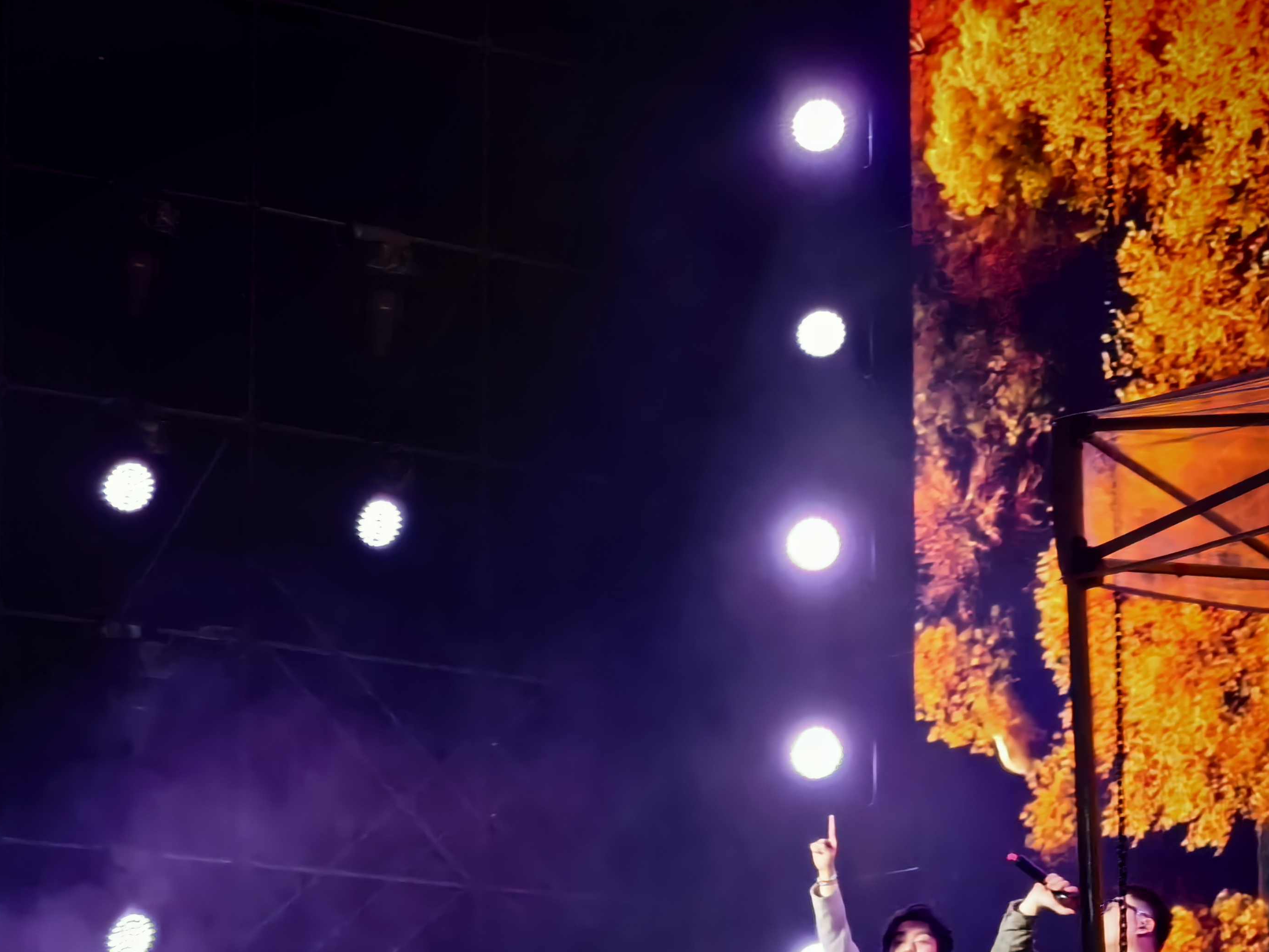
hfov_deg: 13.8
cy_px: 702
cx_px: 578
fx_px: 5242
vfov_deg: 10.4
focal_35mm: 143
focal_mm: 14.6
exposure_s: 1/50
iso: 250
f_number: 3
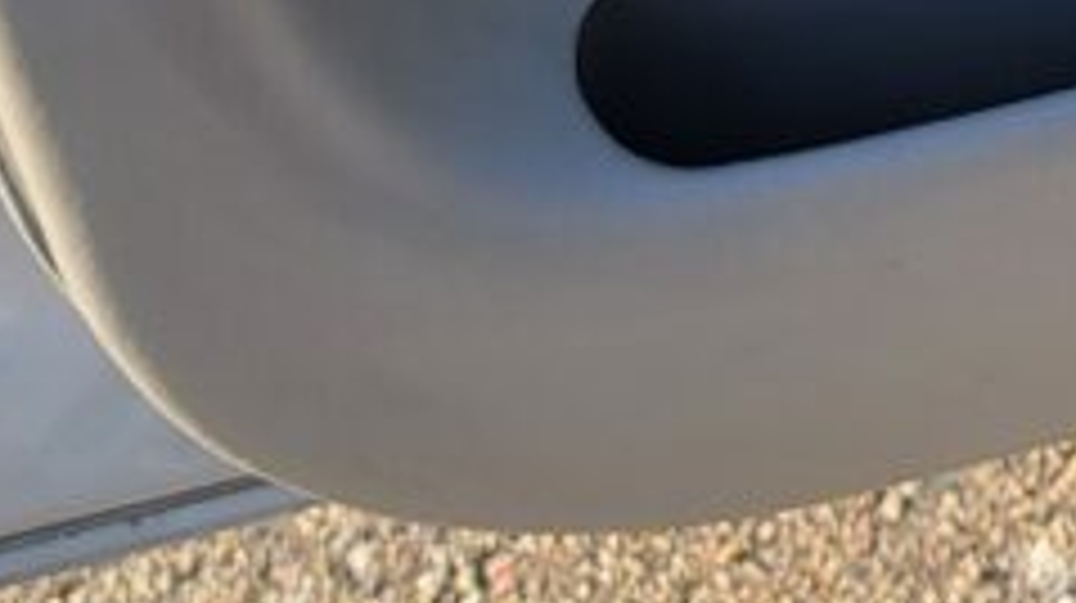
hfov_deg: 18.1
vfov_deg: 9.4
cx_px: 1319
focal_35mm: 112
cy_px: -950
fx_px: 3193
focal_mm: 6.7
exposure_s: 1/164
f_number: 1.8
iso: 16
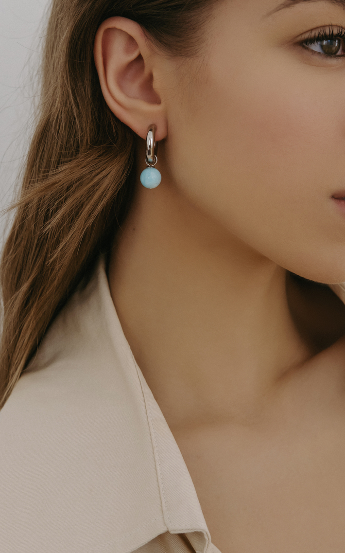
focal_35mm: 73
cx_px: 143
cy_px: 228
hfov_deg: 17.8
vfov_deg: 28.2
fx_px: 1099
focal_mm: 35
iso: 320
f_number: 5.6
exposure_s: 1/250
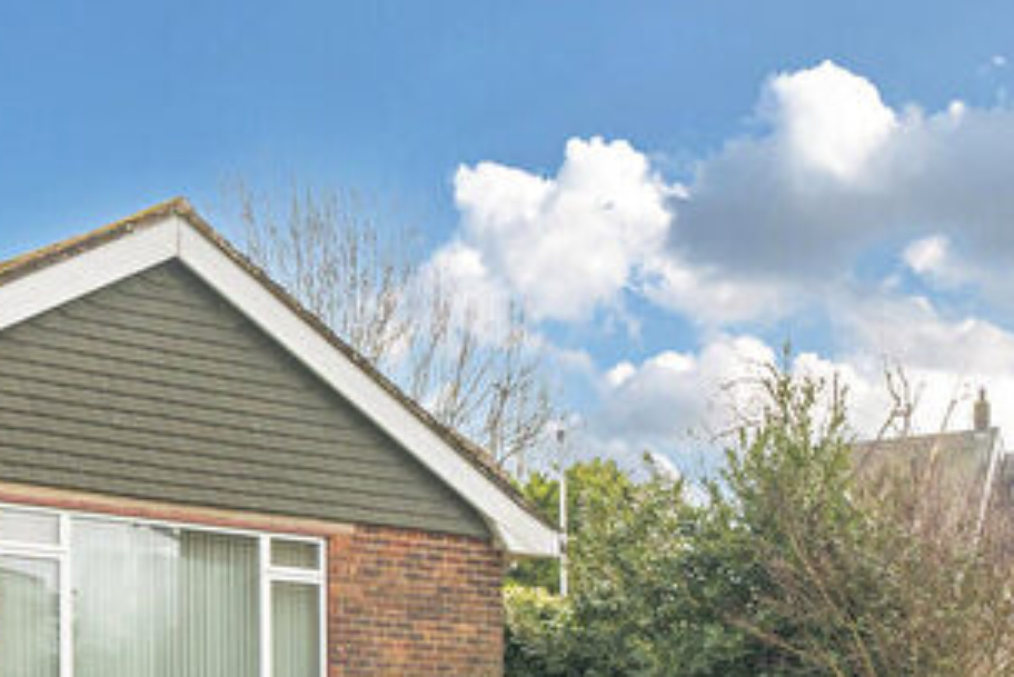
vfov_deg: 17.4
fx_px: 2142
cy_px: 725
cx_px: -57
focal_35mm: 76
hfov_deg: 25.0
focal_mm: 22
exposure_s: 1/250
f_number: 8
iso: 400
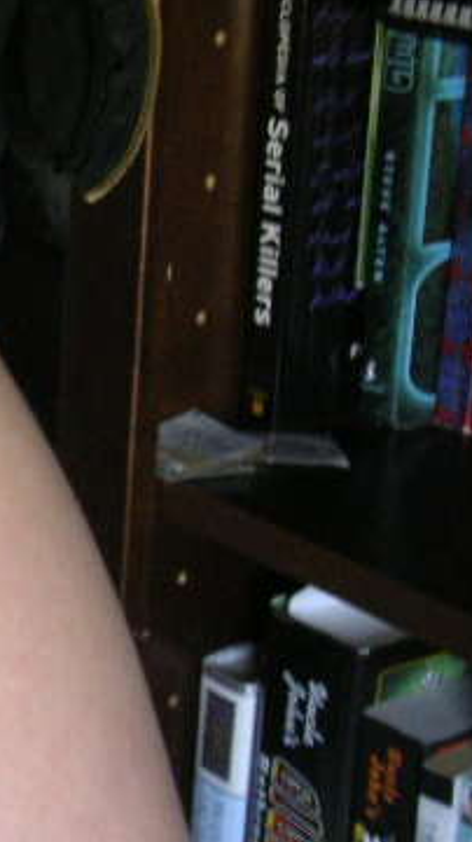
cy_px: 339
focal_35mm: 100
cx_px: -182
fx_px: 2229
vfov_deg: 21.3
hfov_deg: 11.7
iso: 200
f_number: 3.4
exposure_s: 1/8
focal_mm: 8.4
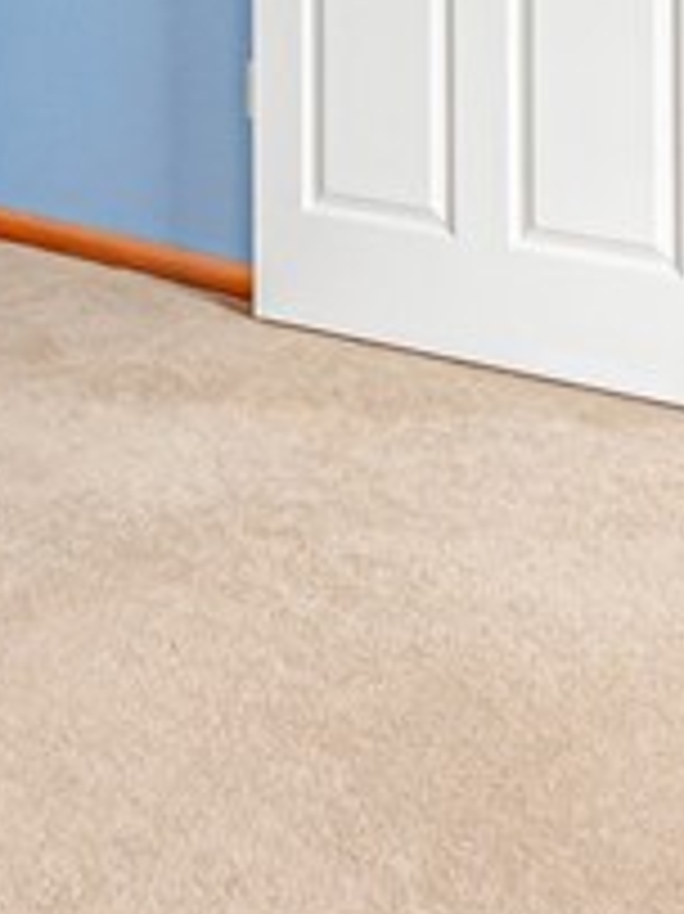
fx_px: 1899
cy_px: -279
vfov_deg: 23.8
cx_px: 2
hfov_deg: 19.8
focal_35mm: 72
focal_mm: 14
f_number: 11
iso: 100
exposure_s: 1/20
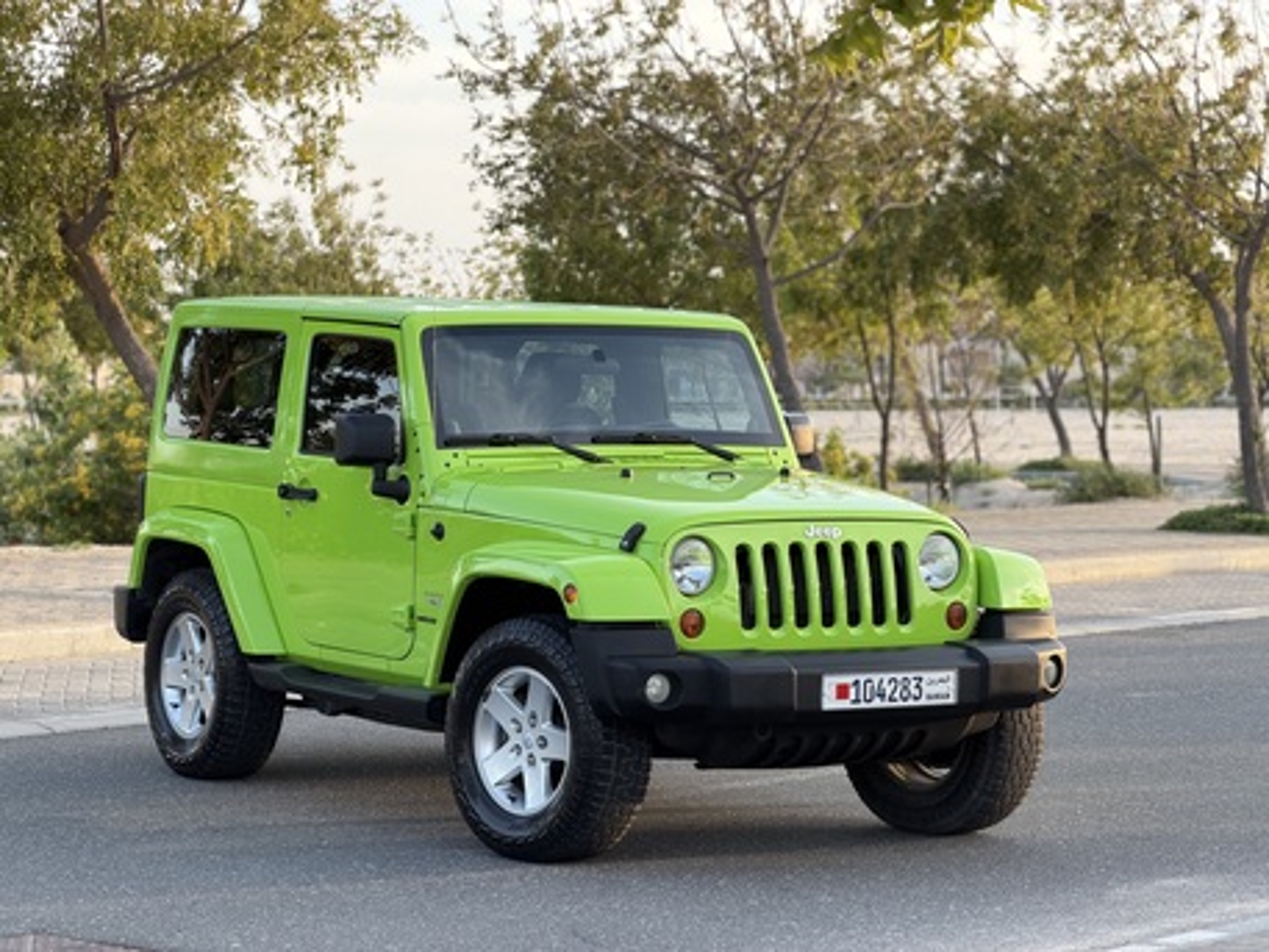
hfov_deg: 19.6
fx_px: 3667
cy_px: 476
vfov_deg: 14.8
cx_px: 634
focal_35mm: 100
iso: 50
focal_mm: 16.89
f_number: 2.8
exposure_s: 1/121
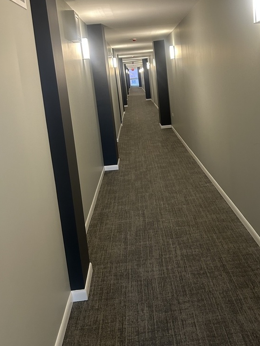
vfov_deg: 48.6
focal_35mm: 38
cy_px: 136
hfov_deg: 37.5
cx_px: 162
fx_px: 381
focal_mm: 5.7
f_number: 1.5
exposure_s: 1/60
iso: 200
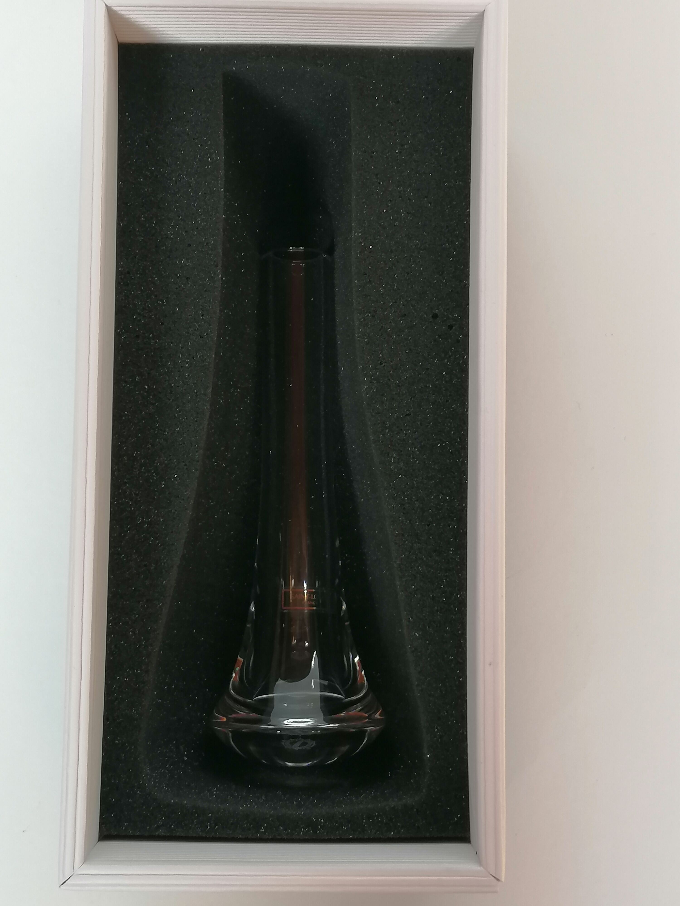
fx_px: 1414
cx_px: 340
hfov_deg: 27.0
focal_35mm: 54
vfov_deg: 35.5
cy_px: 453
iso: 80
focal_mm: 4.75
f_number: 1.8
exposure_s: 1/50
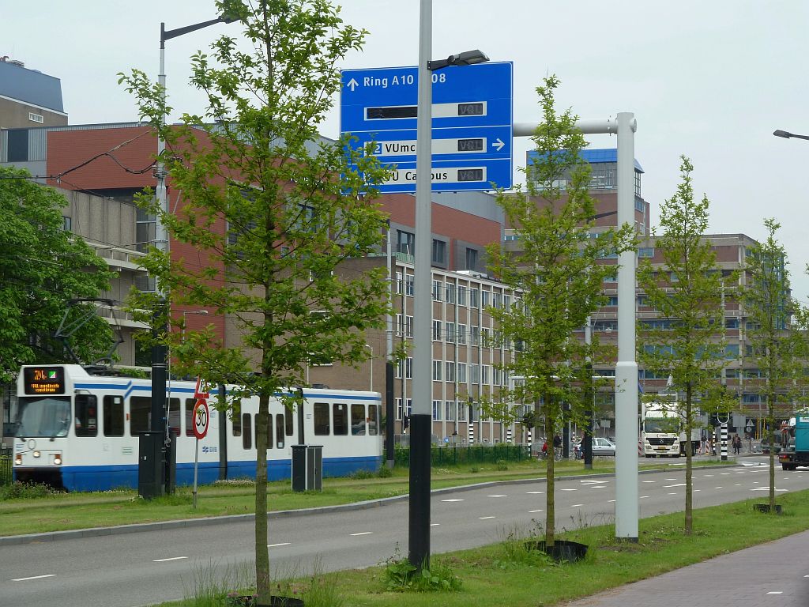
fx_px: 2103
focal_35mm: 90
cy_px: 304
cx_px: 404
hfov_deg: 21.8
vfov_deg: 16.4
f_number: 4.3
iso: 80
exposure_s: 1/100
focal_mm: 14.7
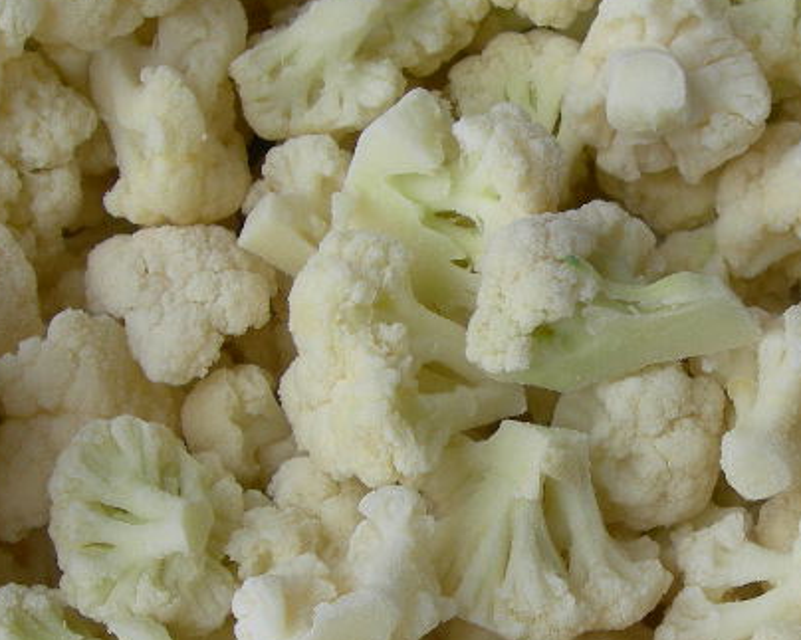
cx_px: 672
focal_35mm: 94
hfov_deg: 20.1
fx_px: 2228
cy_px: 430
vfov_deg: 16.3
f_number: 4.8
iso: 69
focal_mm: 7.8
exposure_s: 1/124
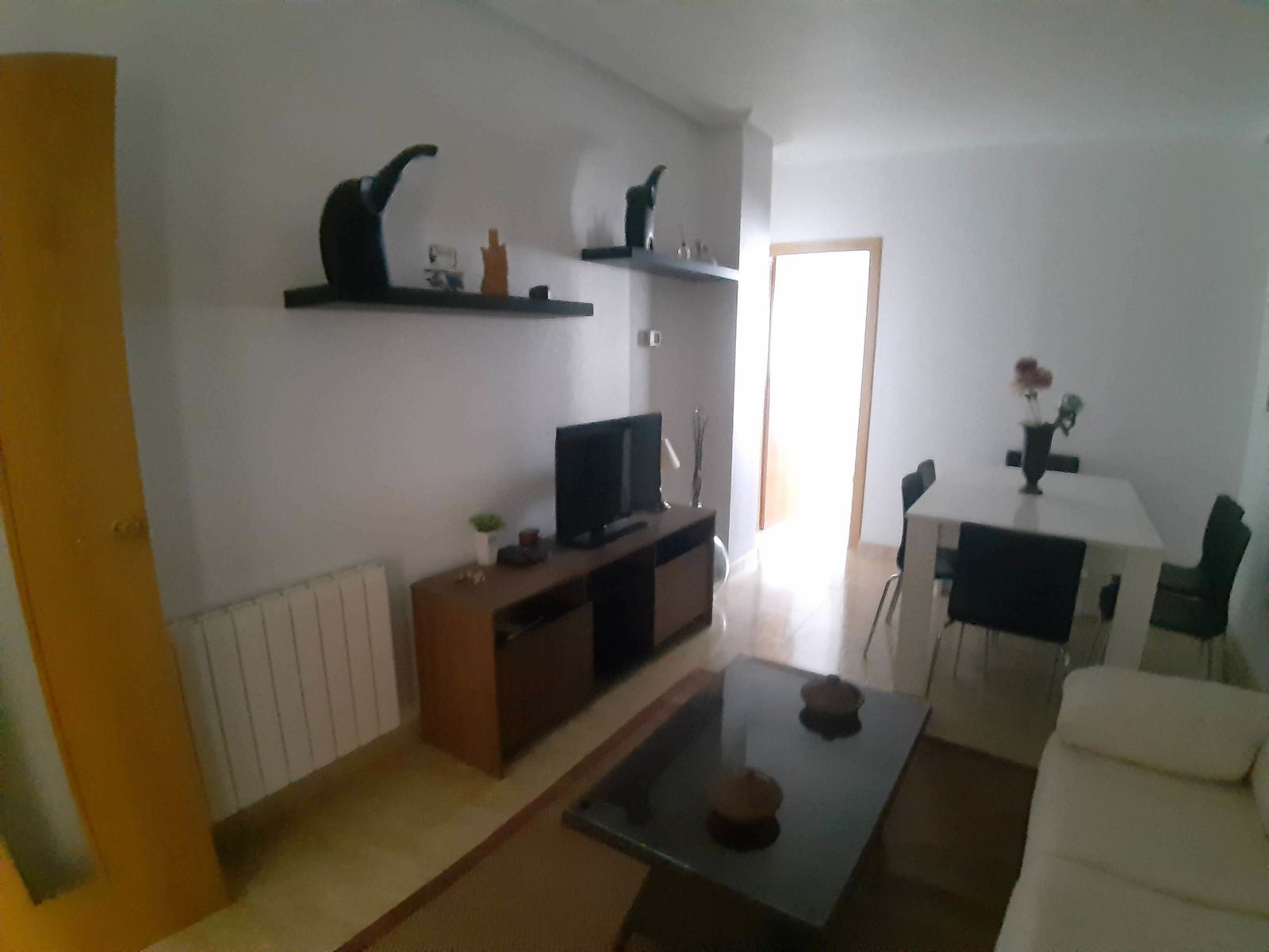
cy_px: 476
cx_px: 634
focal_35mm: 18
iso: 1000
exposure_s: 1/10
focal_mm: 1.87
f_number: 2.4
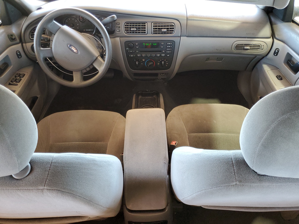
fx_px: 225
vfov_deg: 53.1
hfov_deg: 67.3
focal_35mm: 26
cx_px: 150
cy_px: 112
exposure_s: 1/60.2
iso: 161
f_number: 1.5
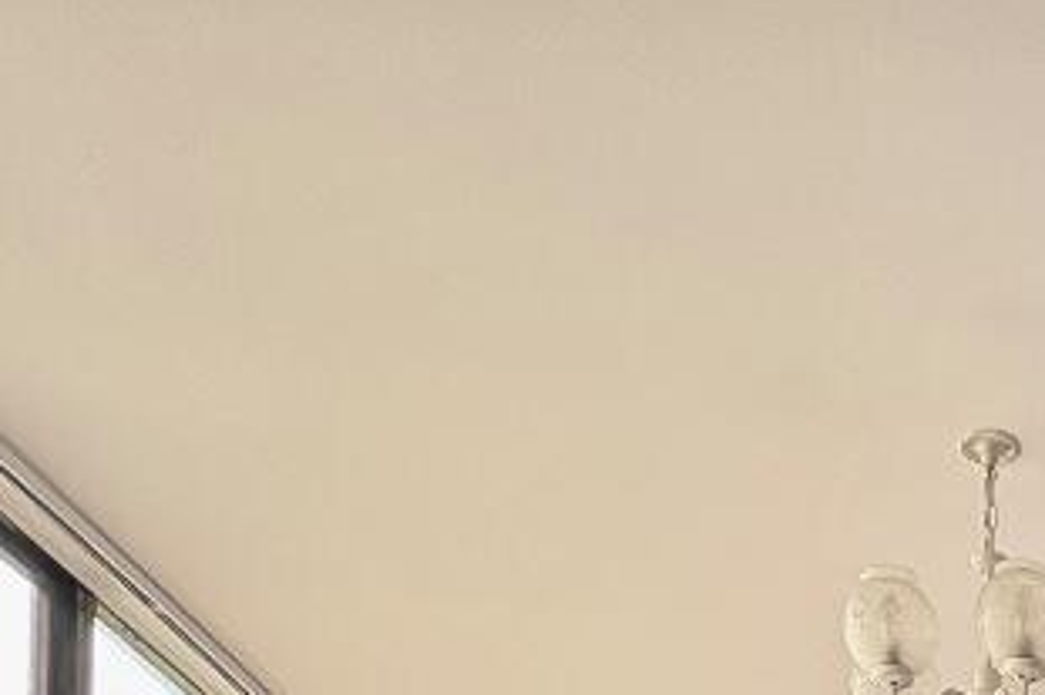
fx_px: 1393
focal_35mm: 48
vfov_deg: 19.7
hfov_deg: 33.8
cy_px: 1286
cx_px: 1237
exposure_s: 1/99
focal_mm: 2.22
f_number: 2.2
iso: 160
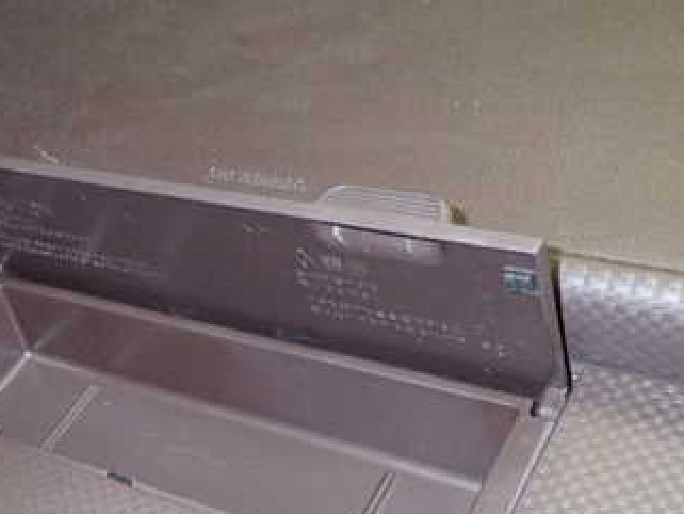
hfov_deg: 33.3
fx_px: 1107
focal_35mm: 56
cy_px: 390
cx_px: 132
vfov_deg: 25.8
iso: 500
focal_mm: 5.4
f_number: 6.3
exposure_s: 1/30
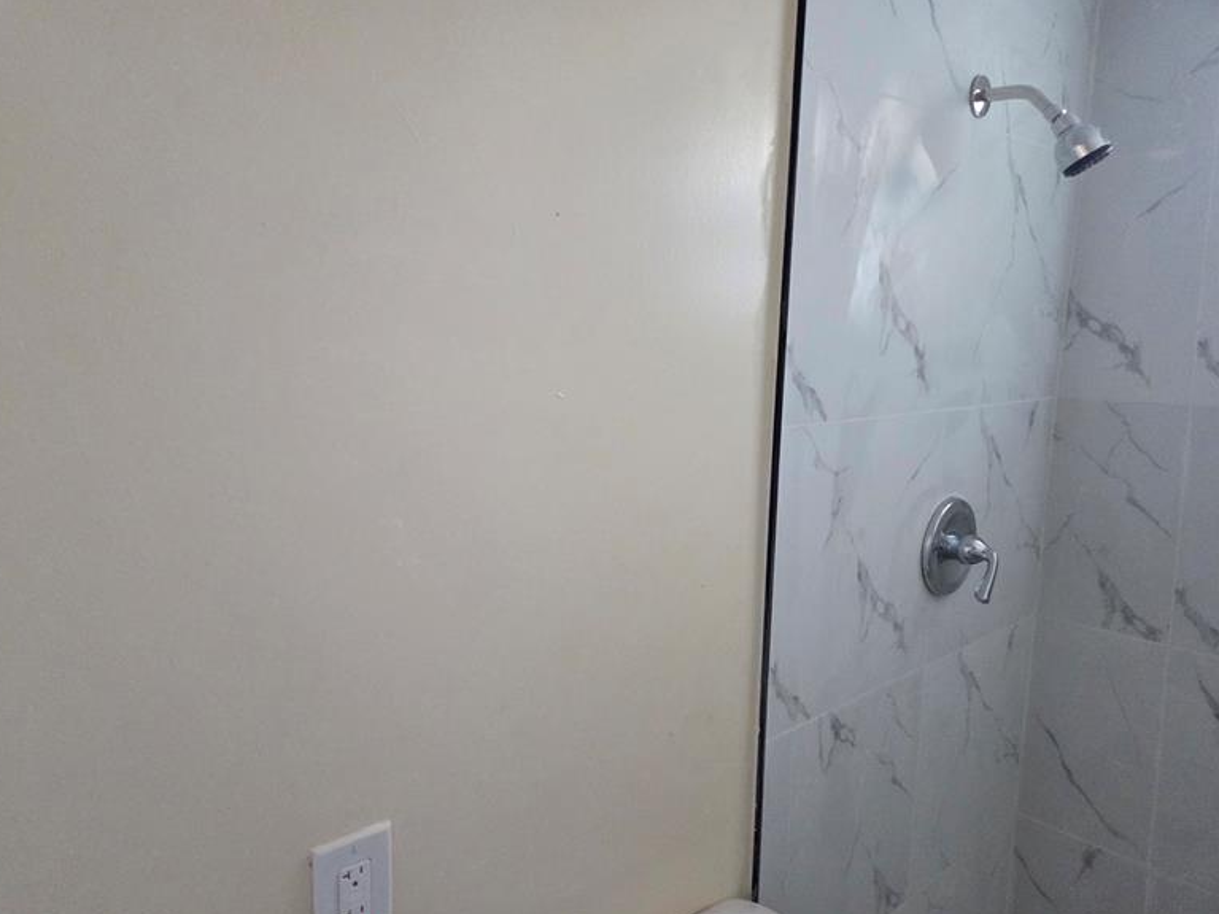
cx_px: 586
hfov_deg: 71.6
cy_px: 445
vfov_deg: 56.8
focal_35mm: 24
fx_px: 845
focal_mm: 5.4
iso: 1000
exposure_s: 1/120
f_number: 1.8
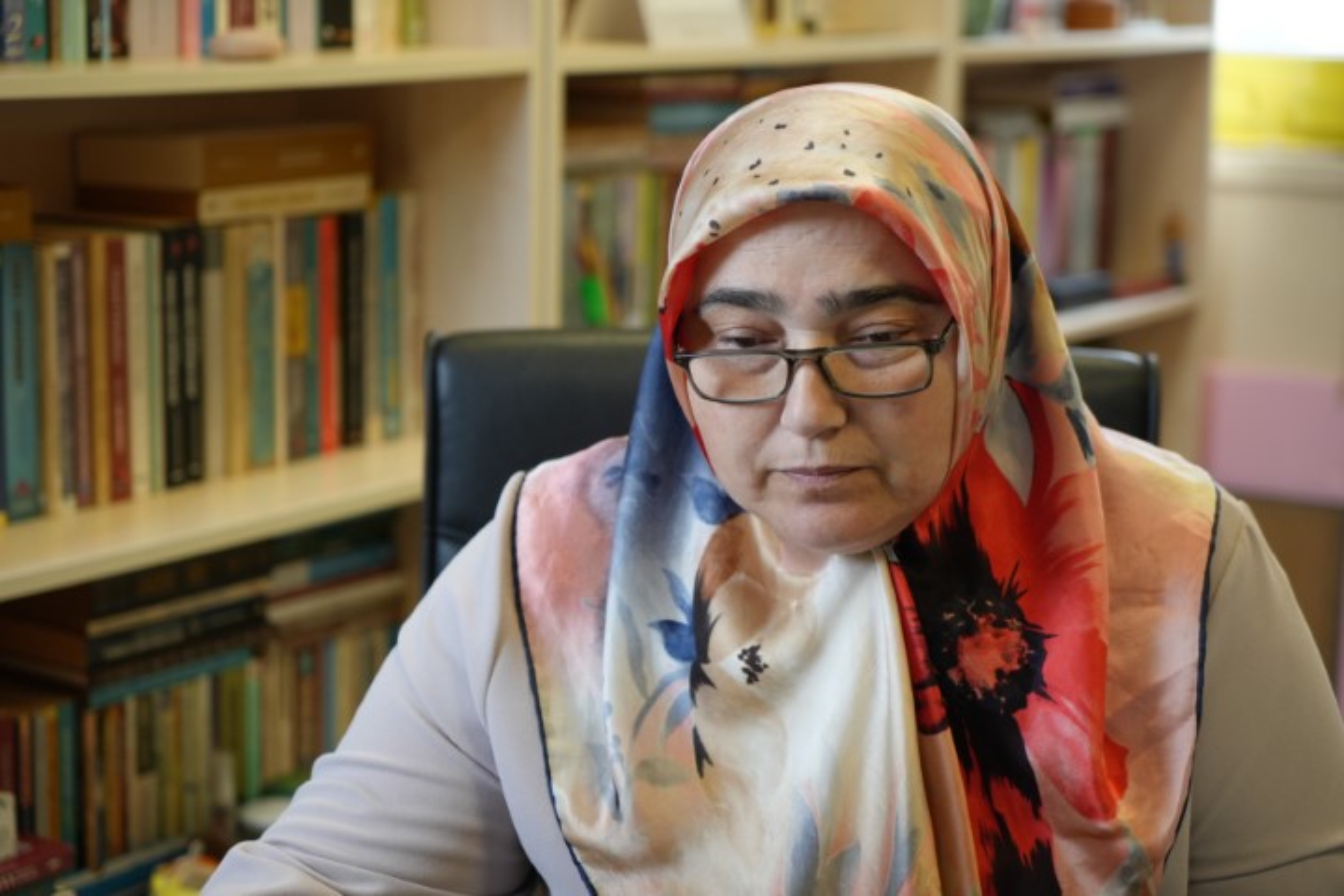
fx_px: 2613
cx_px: 672
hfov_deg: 28.8
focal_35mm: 70
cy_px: 448
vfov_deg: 19.5
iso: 1250
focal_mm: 70
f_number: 4
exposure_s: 1/160
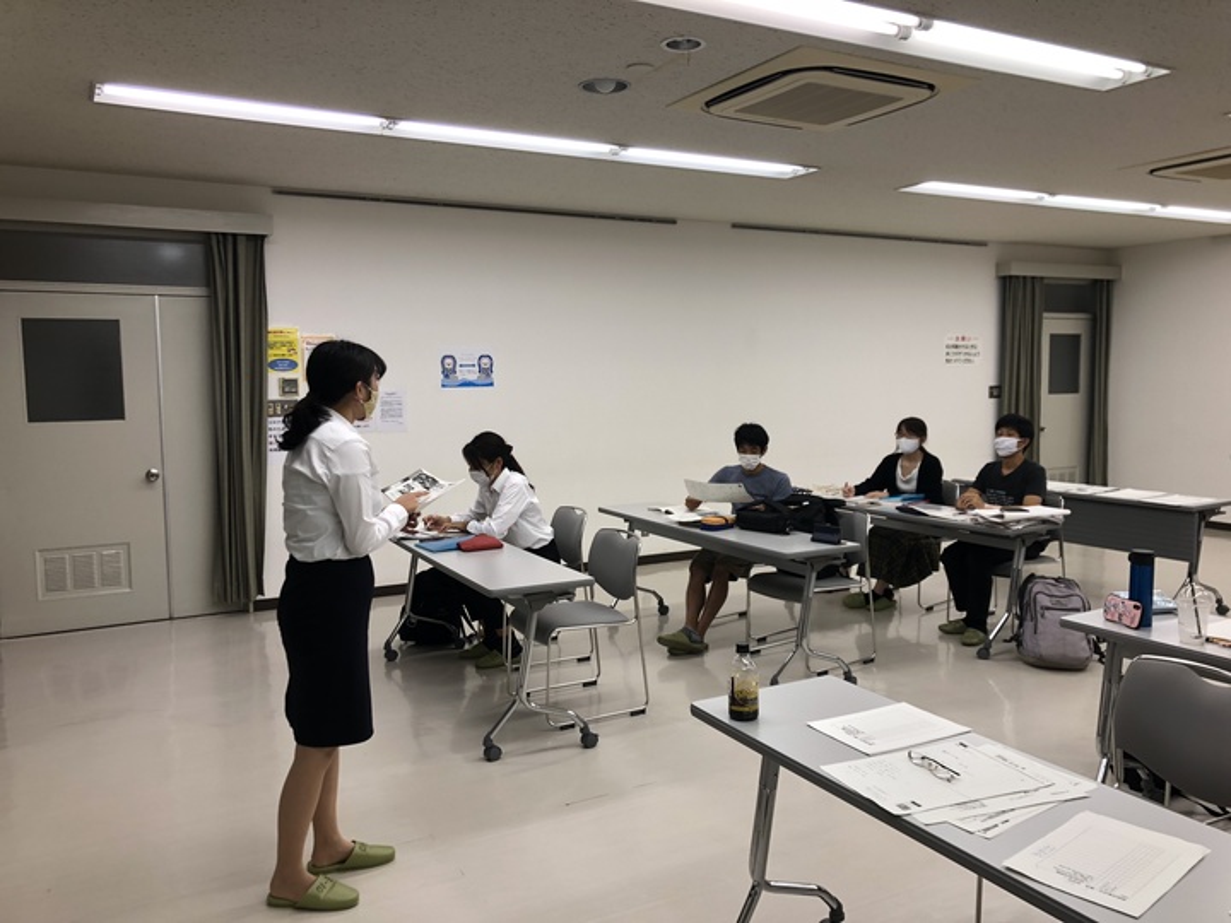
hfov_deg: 63.4
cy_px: 462
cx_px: 616
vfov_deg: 49.7
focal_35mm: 28
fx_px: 996
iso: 64
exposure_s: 1/120
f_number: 1.8
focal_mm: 4
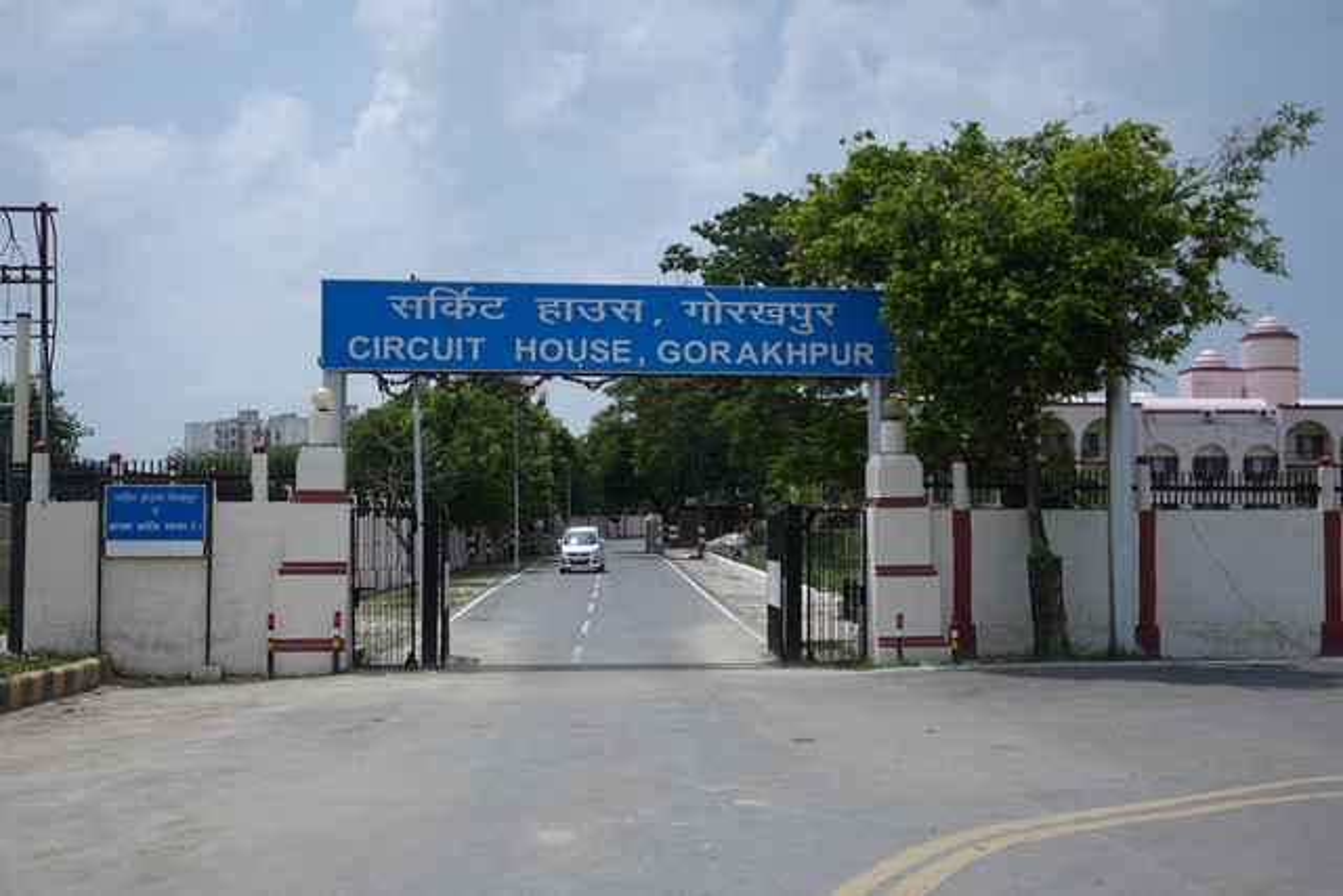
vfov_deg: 31.9
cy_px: 448
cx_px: 672
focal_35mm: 42
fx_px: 1567
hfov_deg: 46.4
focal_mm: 28
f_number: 2.8
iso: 160
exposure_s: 1/5000
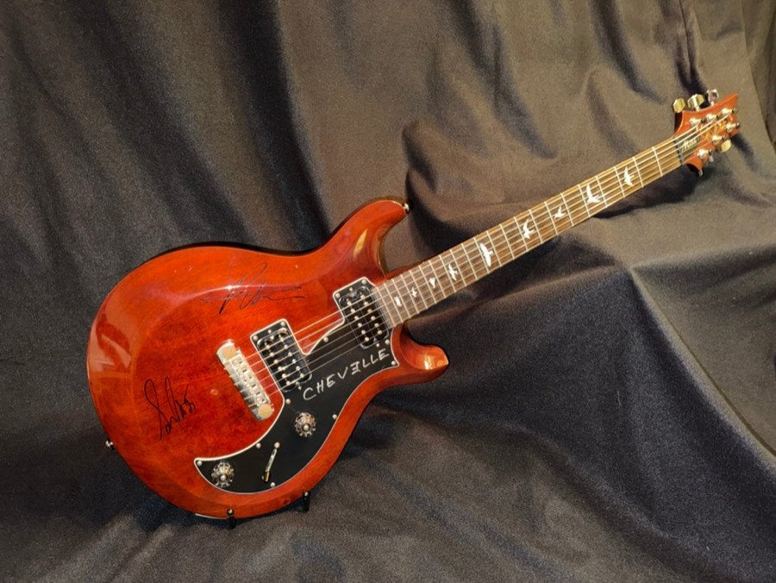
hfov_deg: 71.6
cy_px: 292
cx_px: 388
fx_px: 538
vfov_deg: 56.9
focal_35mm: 24
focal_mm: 6.76
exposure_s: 1/4
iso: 200
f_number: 1.78
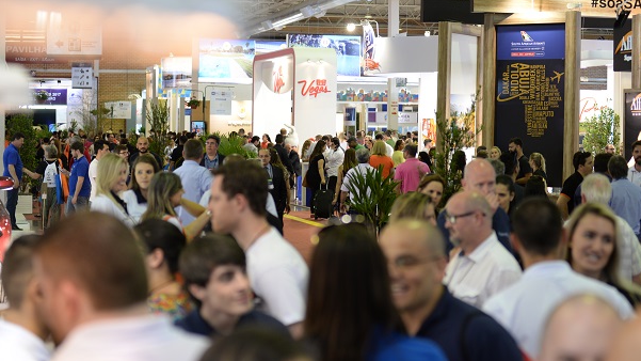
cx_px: 324
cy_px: 182
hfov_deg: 25.0
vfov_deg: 14.2
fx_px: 1445
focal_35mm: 85
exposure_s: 1/100
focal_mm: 80
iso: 800
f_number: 3.5
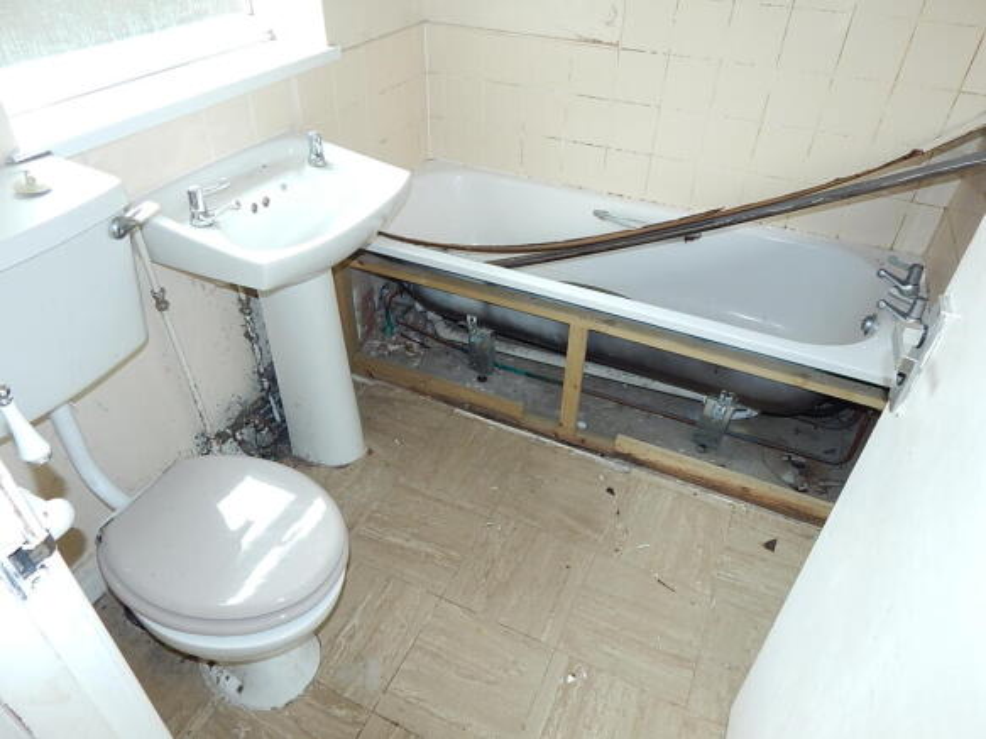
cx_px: 493
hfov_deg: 76.4
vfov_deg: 61.1
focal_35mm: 22
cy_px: 370
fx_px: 627
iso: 125
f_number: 3
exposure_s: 1/30
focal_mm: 4
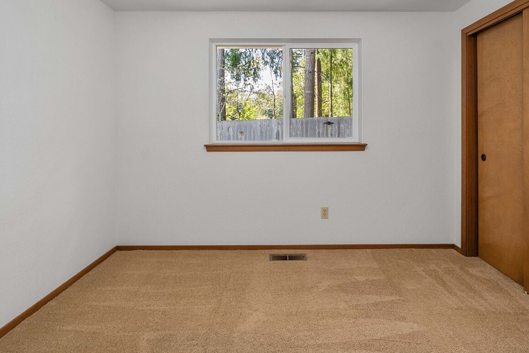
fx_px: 279
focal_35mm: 19
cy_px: 138
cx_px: 284
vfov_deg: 63.9
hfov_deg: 86.7
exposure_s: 1/5
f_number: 7.1
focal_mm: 13
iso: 1000
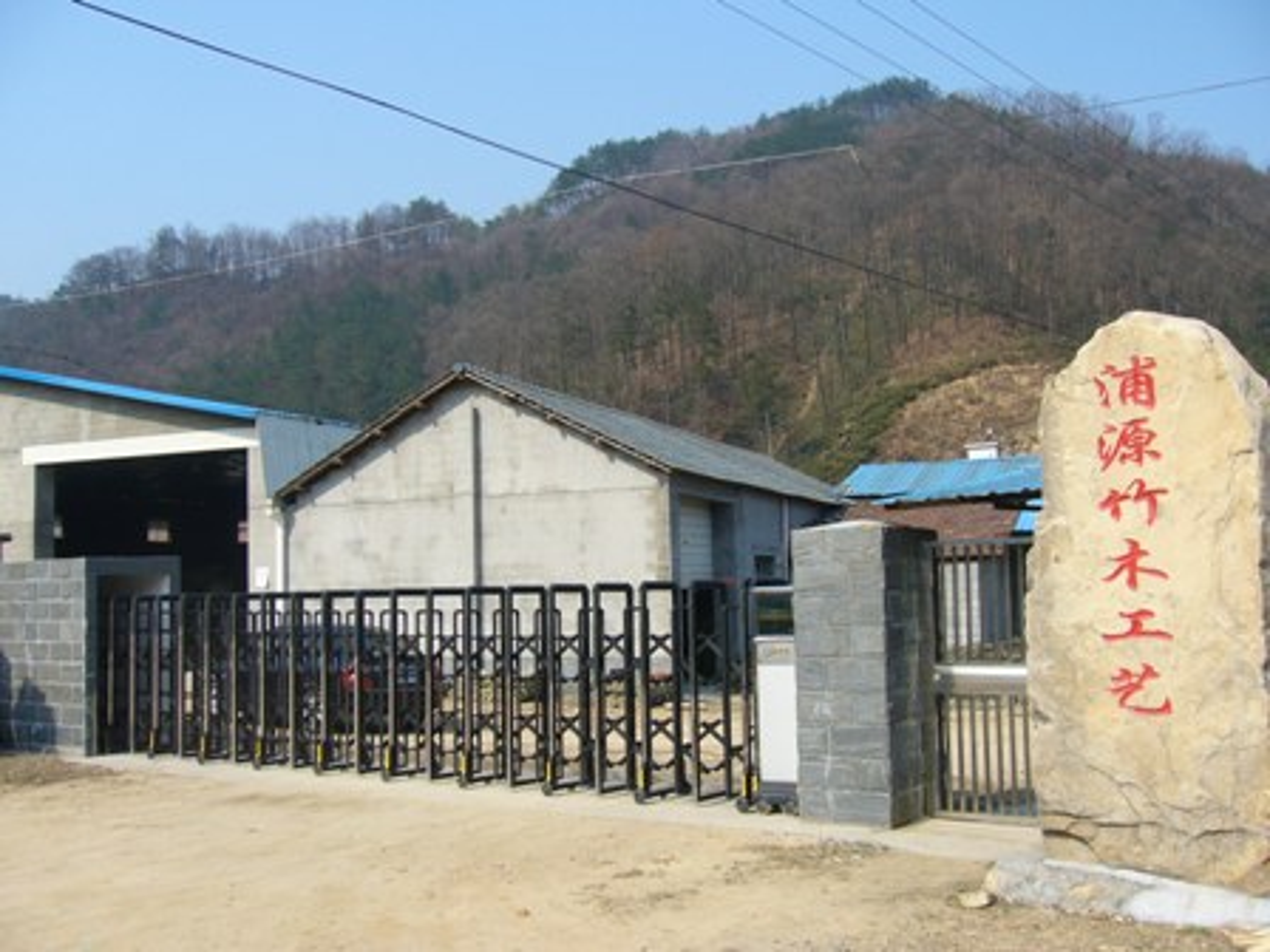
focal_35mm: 35
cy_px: 476
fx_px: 1284
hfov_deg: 52.6
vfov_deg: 40.7
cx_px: 635
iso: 64
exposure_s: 1/200
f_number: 5.6
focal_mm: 5.8
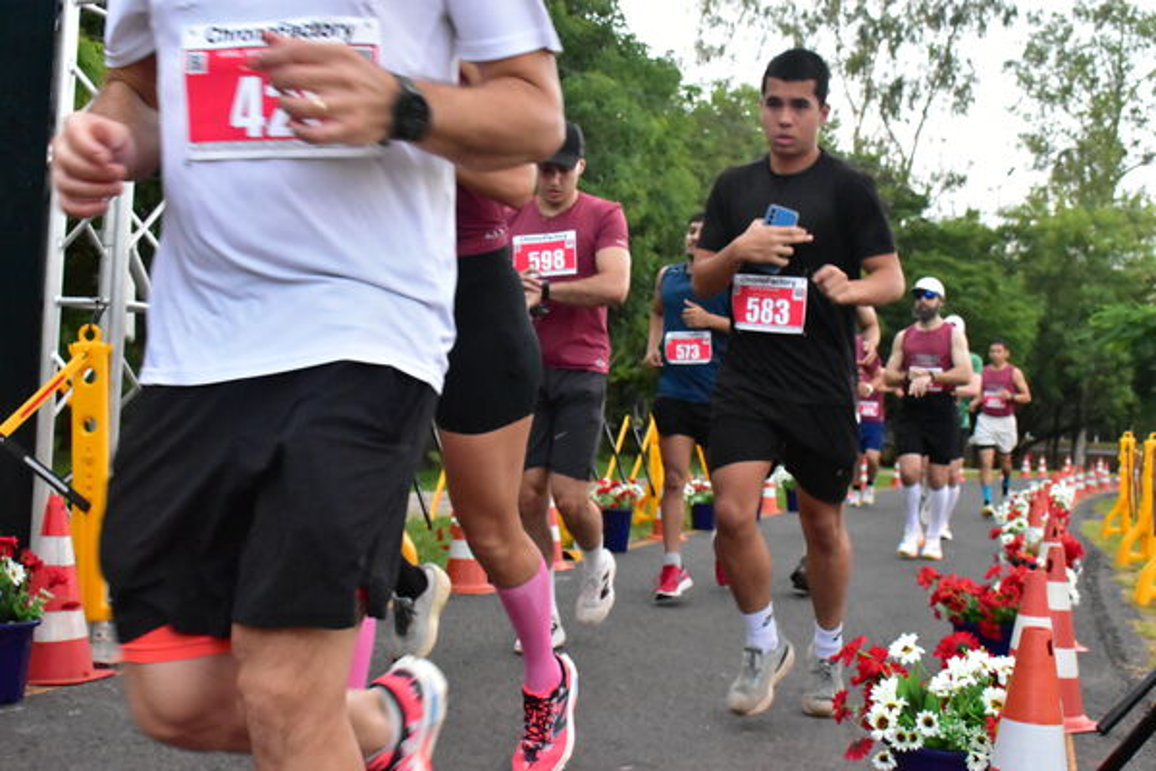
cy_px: 386
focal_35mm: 44
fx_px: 1397
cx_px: 578
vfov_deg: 30.8
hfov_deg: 45.0
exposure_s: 1/250
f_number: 7.1
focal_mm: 29
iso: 8000
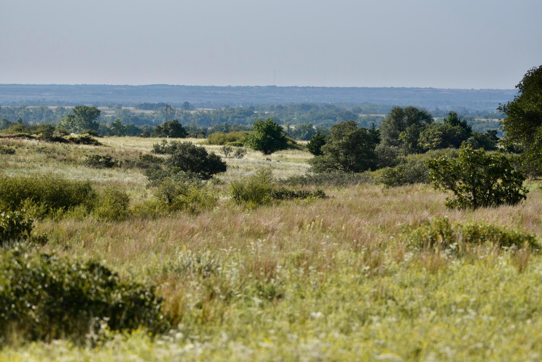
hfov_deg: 10.3
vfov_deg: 6.9
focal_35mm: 200
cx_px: 271
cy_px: 181
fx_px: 3012
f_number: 6.3
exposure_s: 1/2500
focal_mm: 200
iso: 400
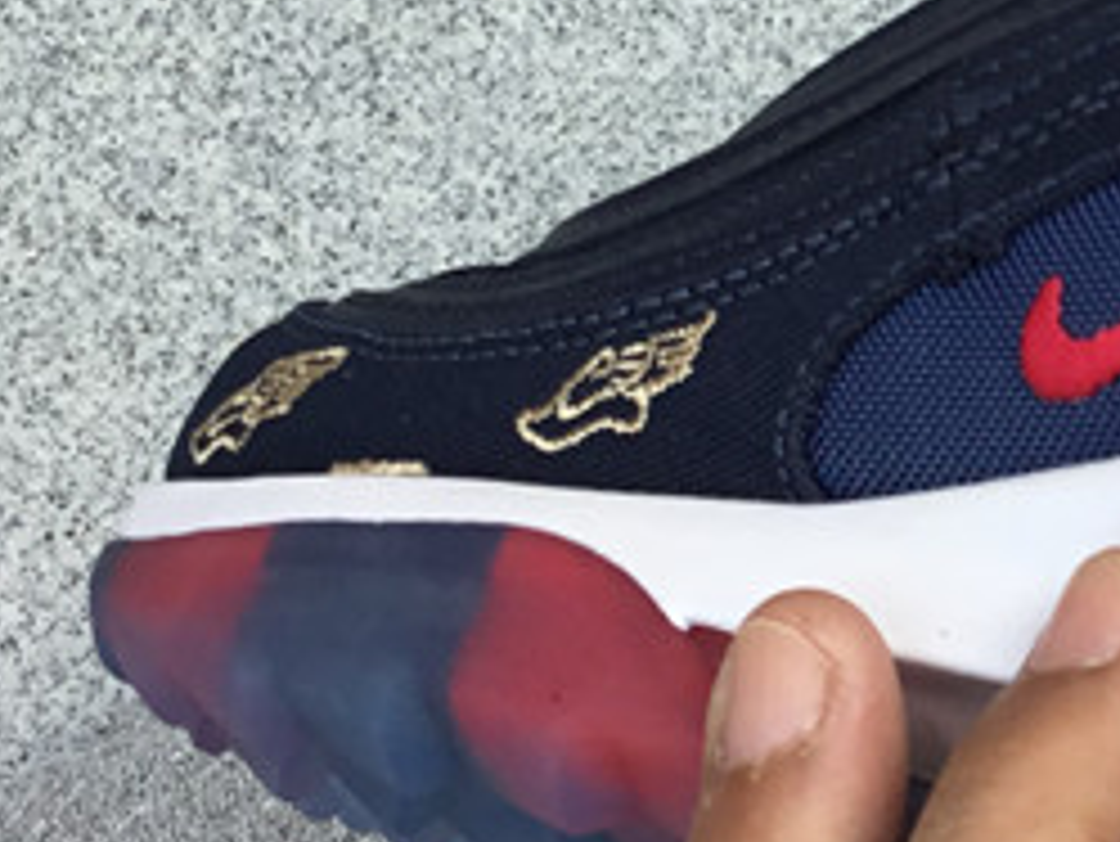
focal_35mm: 112
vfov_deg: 13.2
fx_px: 3626
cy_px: 223
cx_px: 1223
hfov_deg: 17.0
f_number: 2.4
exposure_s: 1/433
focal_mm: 3.3
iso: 25
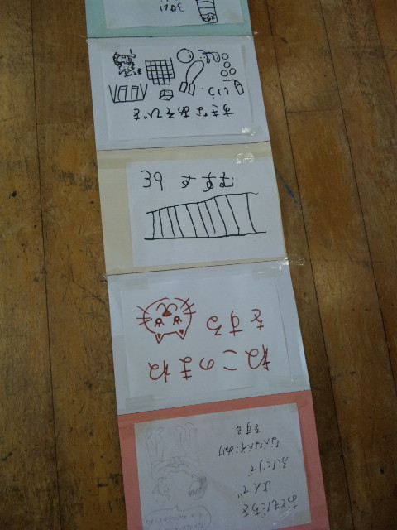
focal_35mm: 29
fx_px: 443
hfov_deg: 48.2
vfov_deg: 61.7
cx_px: 198
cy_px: 265
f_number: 2.8
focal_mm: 4.82
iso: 165
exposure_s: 1/100
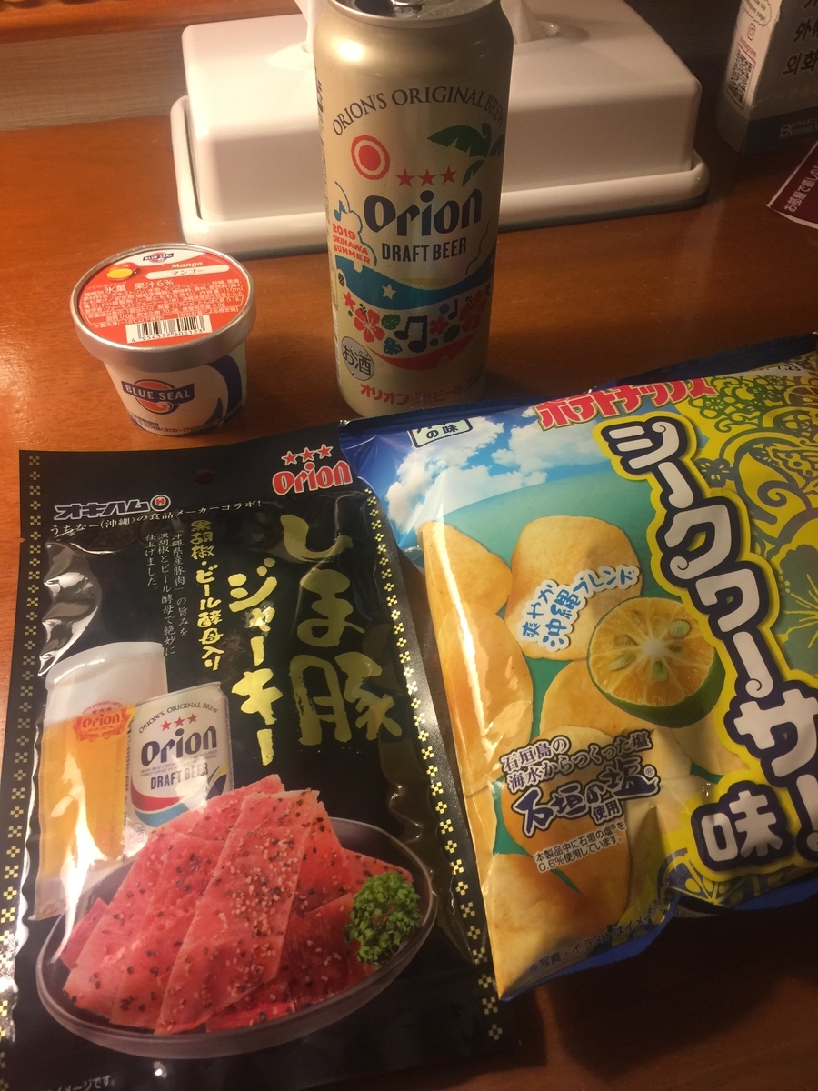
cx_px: 409
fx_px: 914
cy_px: 546
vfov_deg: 61.7
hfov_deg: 48.2
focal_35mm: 29
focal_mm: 4.15
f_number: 2.2
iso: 64
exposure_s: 1/15
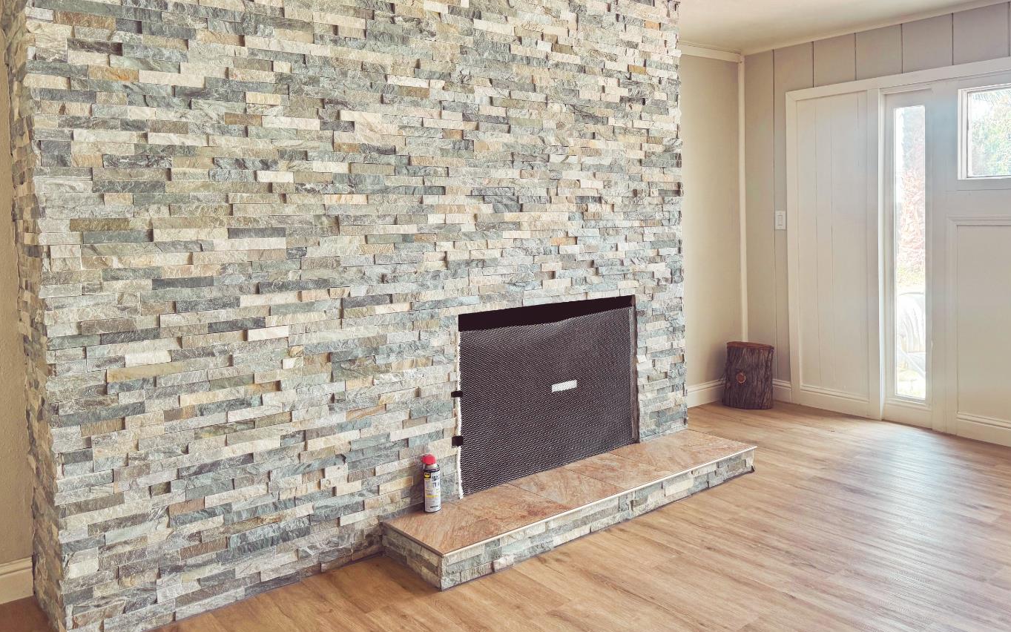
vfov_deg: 44.3
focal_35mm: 28
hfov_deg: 66.3
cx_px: 556
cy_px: 251
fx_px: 772
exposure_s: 1/120
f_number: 1.78
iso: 125
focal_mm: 6.76
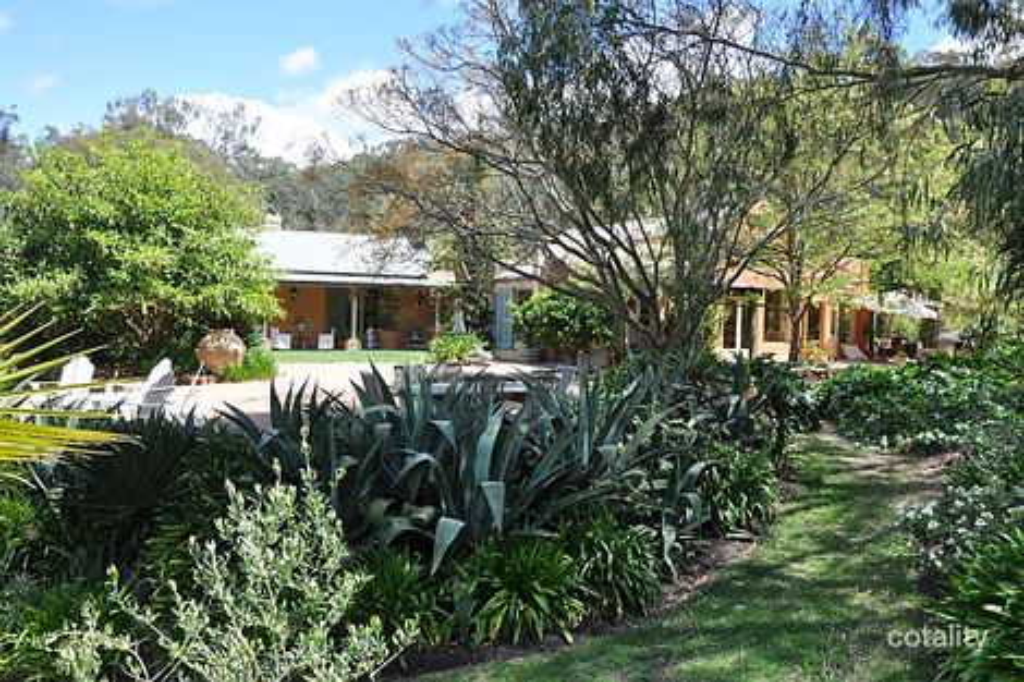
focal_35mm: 32
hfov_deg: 59.5
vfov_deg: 41.7
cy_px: 341
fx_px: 896
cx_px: 512
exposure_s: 1/100
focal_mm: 21
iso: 200
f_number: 10
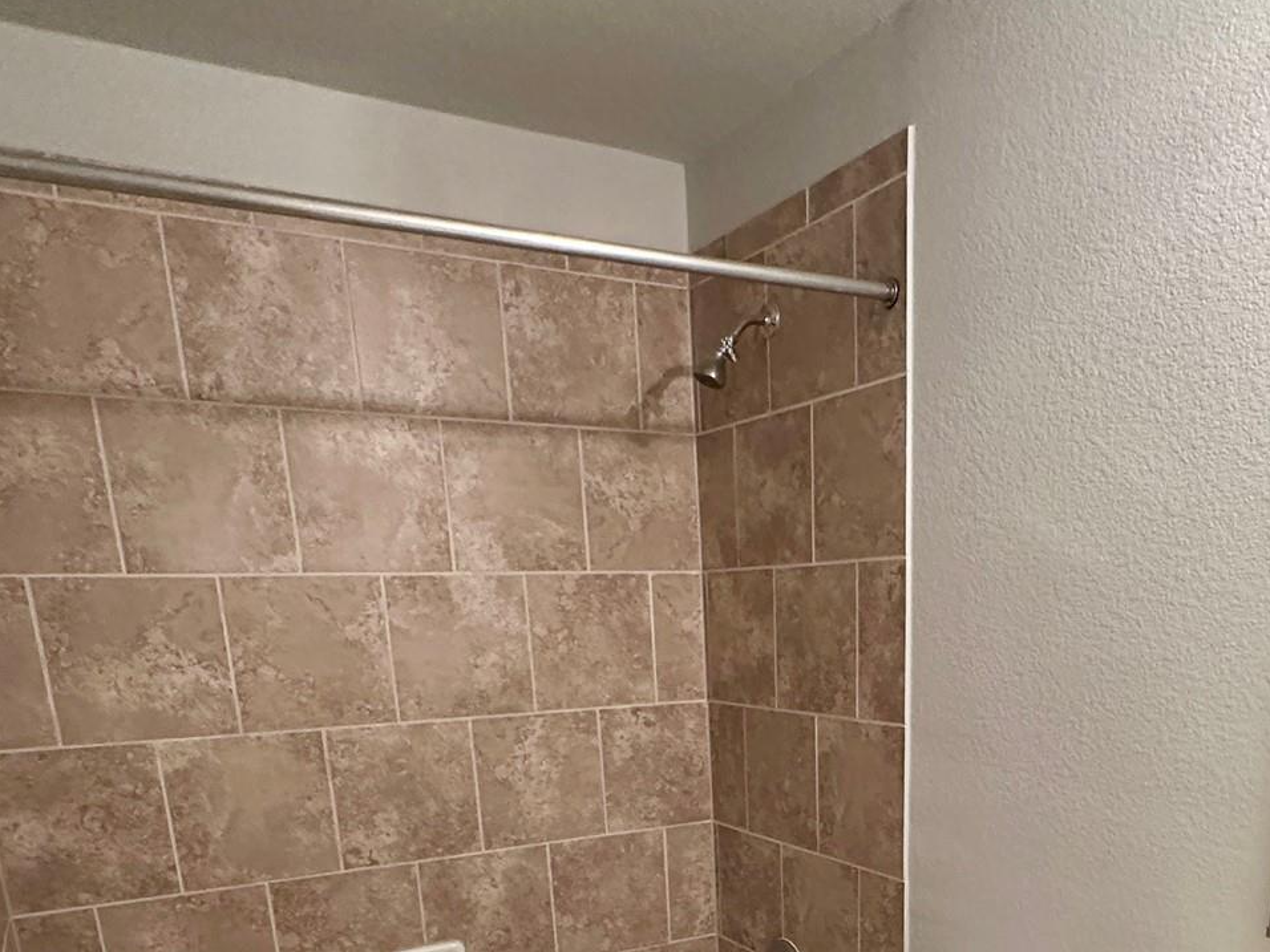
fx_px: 1101
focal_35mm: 30
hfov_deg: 59.3
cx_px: 784
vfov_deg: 41.6
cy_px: 920
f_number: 2.2
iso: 320
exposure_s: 1/60
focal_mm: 2.22
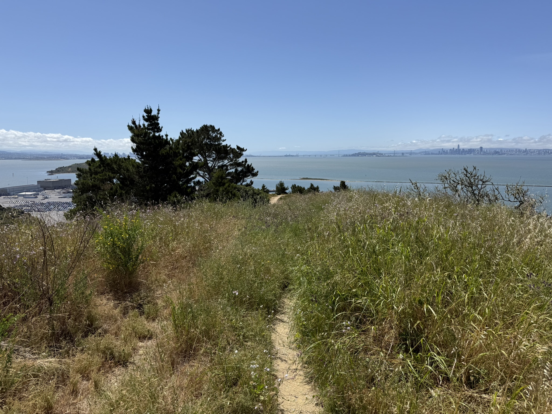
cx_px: 276
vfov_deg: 56.8
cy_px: 207
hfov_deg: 71.6
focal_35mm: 24
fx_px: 383
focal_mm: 6.76
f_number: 1.78
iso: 80
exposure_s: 1/6173
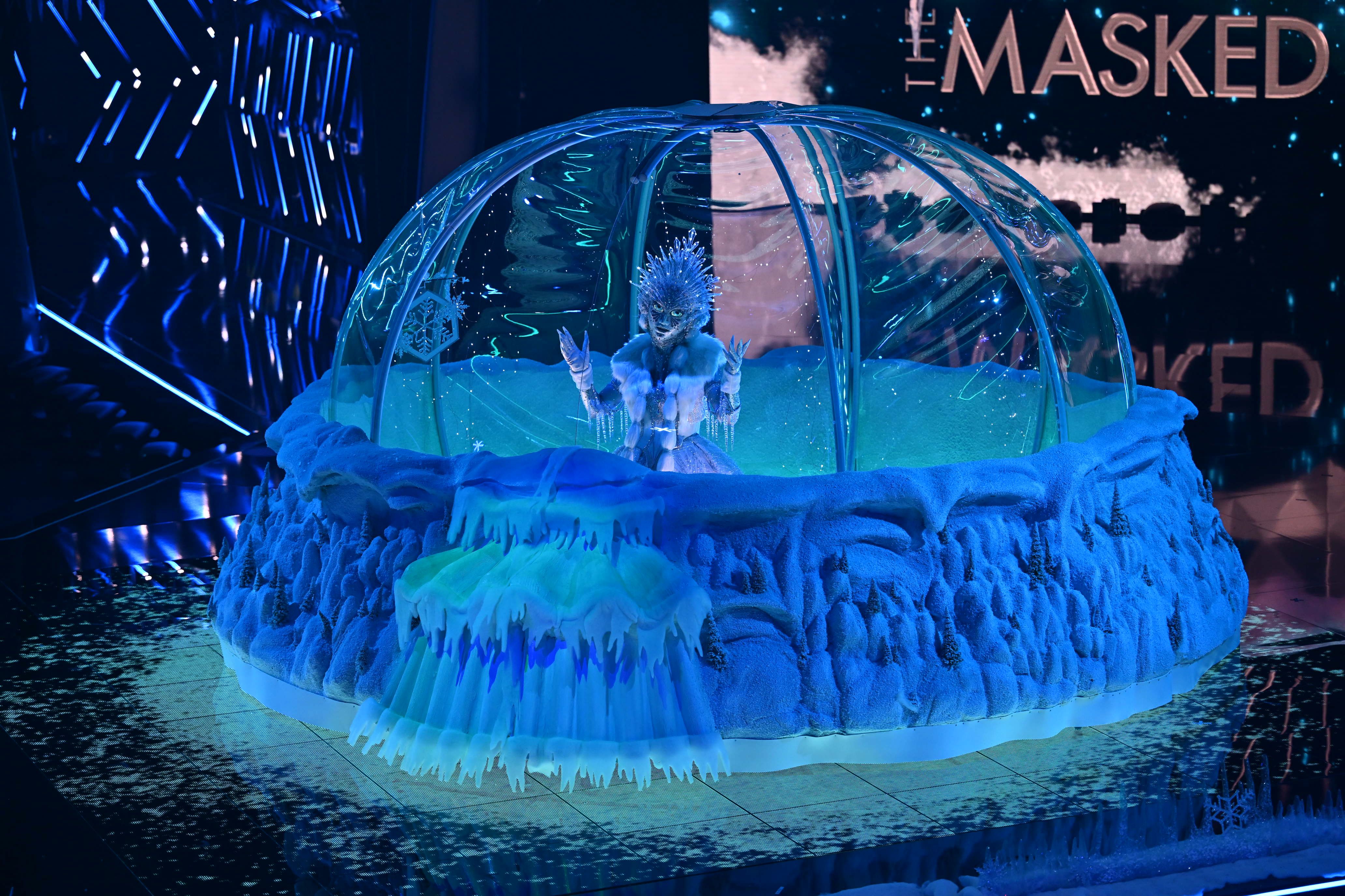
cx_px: 672
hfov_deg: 22.1
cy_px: 448
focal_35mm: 92
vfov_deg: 14.9
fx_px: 3437
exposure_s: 1/400
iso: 1600
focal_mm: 92
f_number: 2.8
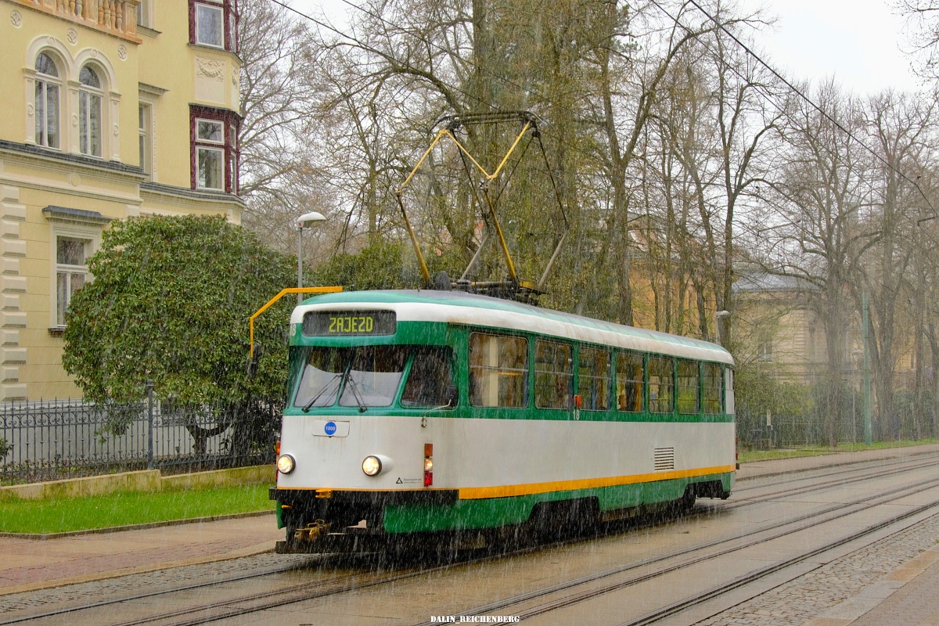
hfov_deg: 43.6
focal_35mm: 45
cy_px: 313
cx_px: 470
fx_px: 1174
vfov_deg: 29.9
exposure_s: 1/125
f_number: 7.1
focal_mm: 30
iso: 400
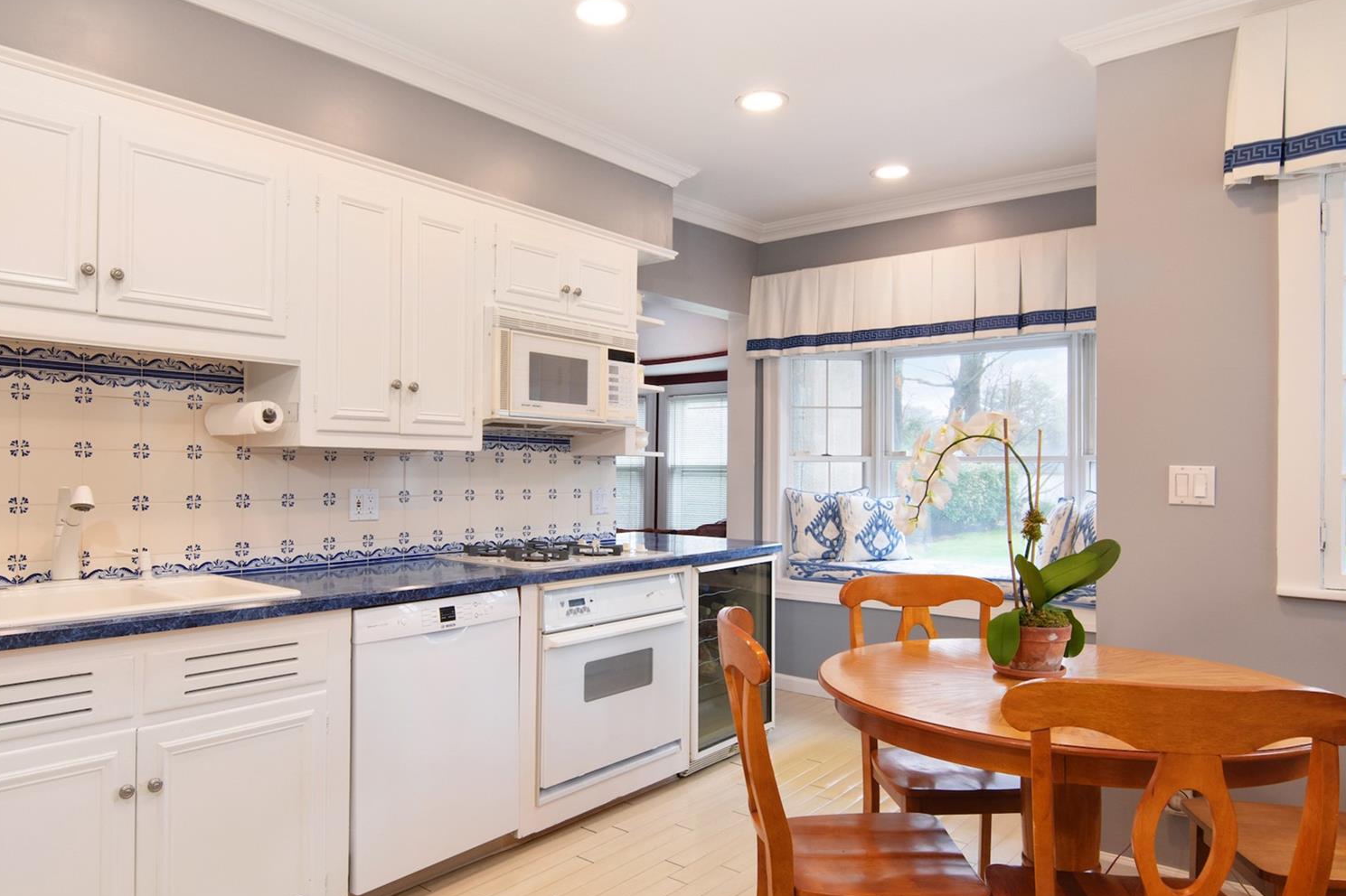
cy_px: 447
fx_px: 848
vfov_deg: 55.7
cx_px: 630
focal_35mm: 23
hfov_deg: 76.8
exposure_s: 1/30
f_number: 8
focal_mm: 11
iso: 640
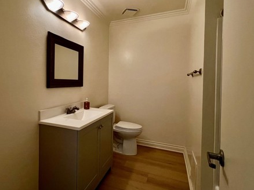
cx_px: 101
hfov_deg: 83.7
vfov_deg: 68.5
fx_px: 139
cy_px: 86
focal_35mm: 19
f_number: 1.8
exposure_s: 1/120
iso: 80
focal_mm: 1.57
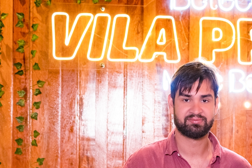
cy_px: 144
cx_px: 225
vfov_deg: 13.2
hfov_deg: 19.5
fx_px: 721
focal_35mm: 103
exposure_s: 1/640
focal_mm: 35
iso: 2500
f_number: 2.5
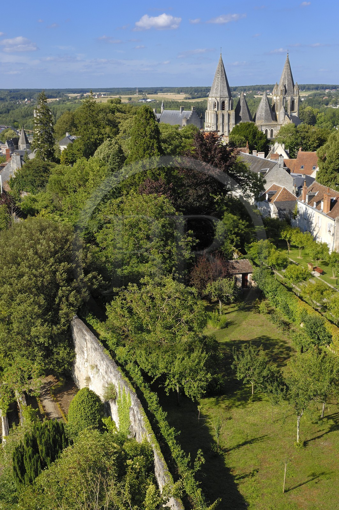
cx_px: 170
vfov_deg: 46.5
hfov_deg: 31.8
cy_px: 255
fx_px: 595
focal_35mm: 42
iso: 100
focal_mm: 28
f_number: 8.5
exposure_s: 1/160
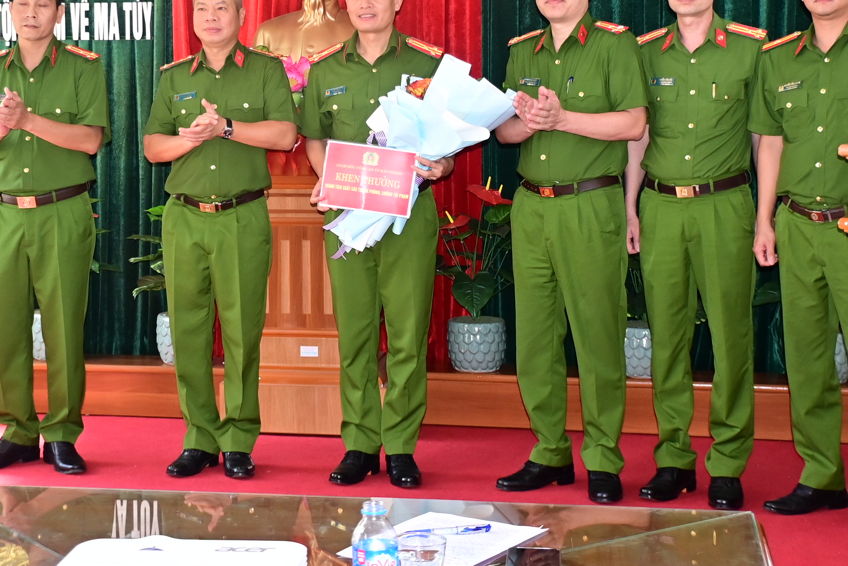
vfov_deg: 19.9
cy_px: 168
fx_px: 1602
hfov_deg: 29.5
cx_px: 310
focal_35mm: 68
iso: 1250
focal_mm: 26
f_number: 4
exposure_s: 1/200
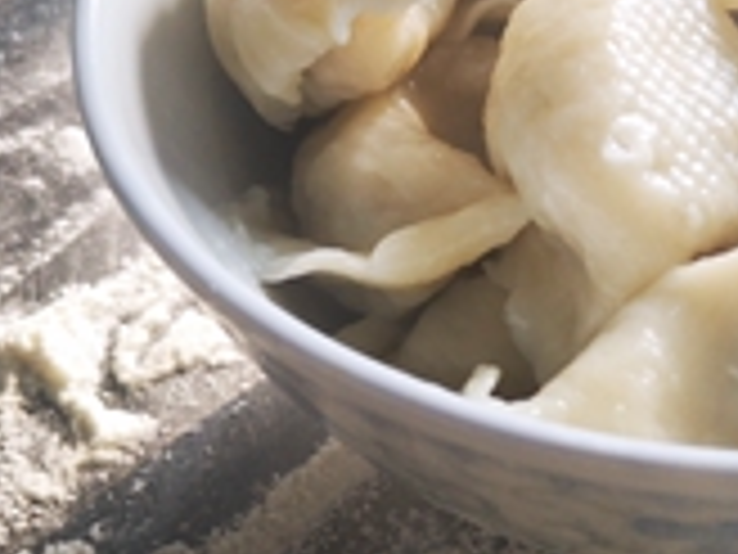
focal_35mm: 66
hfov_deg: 27.8
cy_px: 162
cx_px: 724
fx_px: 1407
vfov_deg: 22.1
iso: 100
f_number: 1.8
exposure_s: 1/100
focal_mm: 3.95
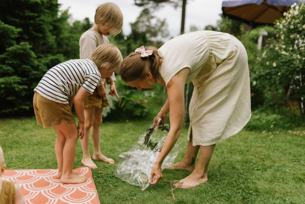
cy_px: 102
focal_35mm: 35
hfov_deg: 54.4
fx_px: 297
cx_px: 152
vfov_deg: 37.9
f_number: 1.8
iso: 140
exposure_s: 1/4000
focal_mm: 35
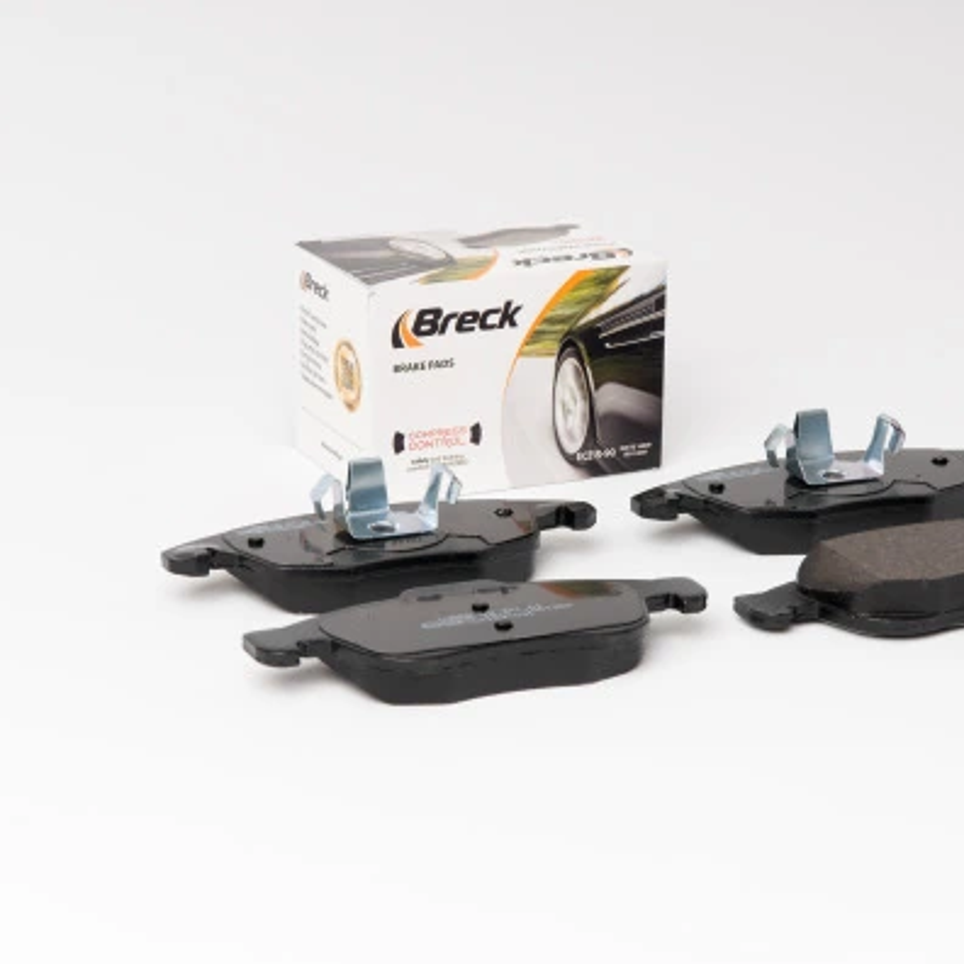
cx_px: 643
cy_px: 484
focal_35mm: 116
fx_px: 3655
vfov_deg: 15.0
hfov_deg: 15.0
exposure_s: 1/200
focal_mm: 60
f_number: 13
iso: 100
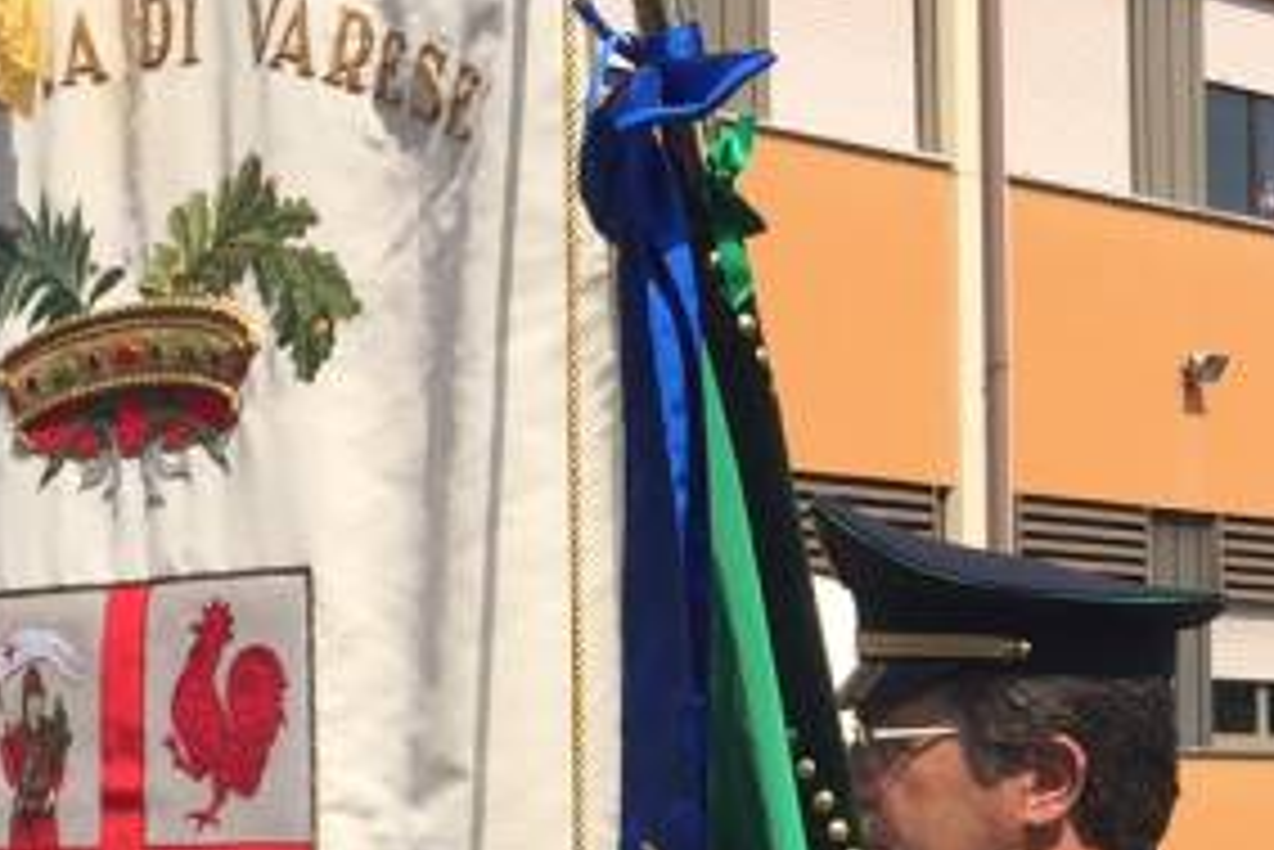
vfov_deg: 12.3
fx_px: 3859
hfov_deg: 18.1
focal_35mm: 109
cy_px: 962
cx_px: 1391
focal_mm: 4.15
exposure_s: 1/1980
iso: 32
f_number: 2.2
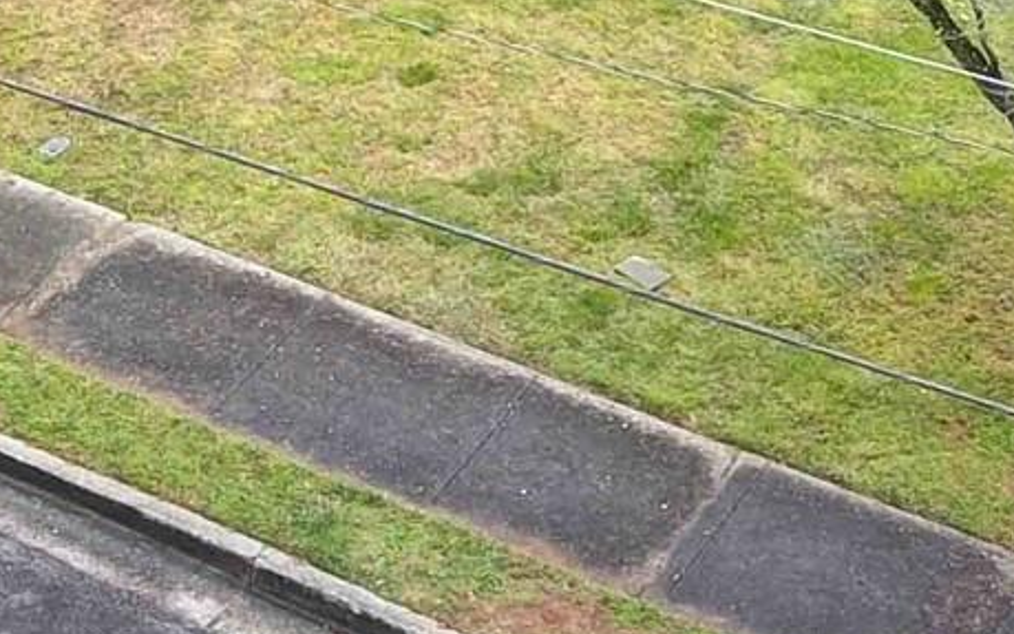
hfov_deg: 16.9
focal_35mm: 123
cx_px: 366
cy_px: -611
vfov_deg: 9.9
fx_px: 3399
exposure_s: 1/400
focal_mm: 4.7
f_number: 2.2
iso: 100
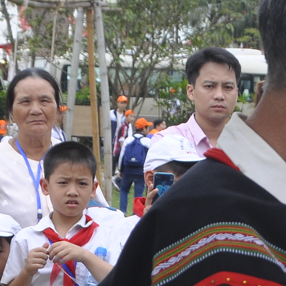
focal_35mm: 263
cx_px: 408
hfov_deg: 6.6
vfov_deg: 6.7
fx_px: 2458
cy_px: 144
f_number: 8
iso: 360
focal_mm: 40
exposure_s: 1/200
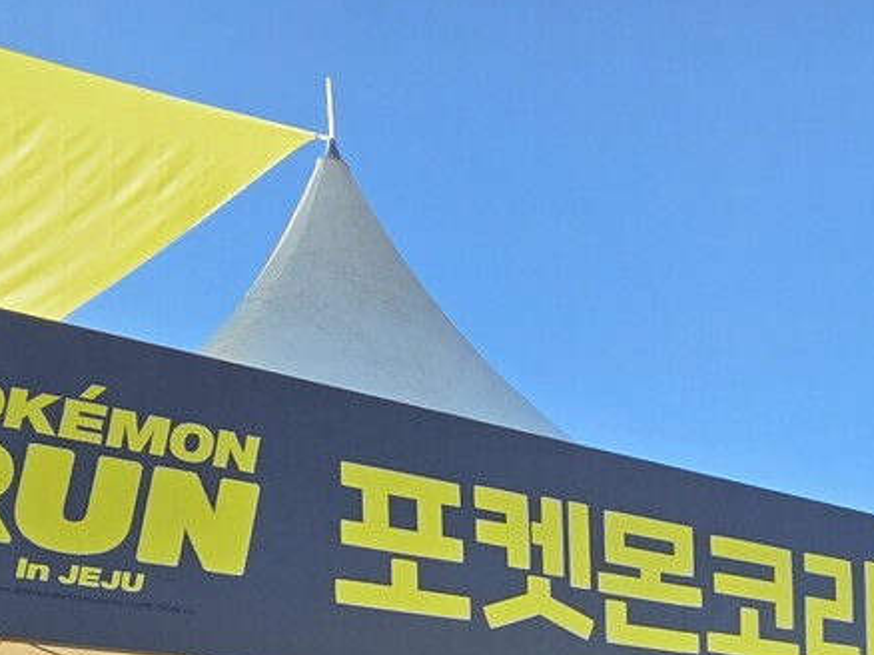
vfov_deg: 28.4
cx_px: 569
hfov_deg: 48.3
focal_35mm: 38
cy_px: 919
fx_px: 959
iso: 50
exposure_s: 1/955
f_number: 2.2
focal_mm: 2.2
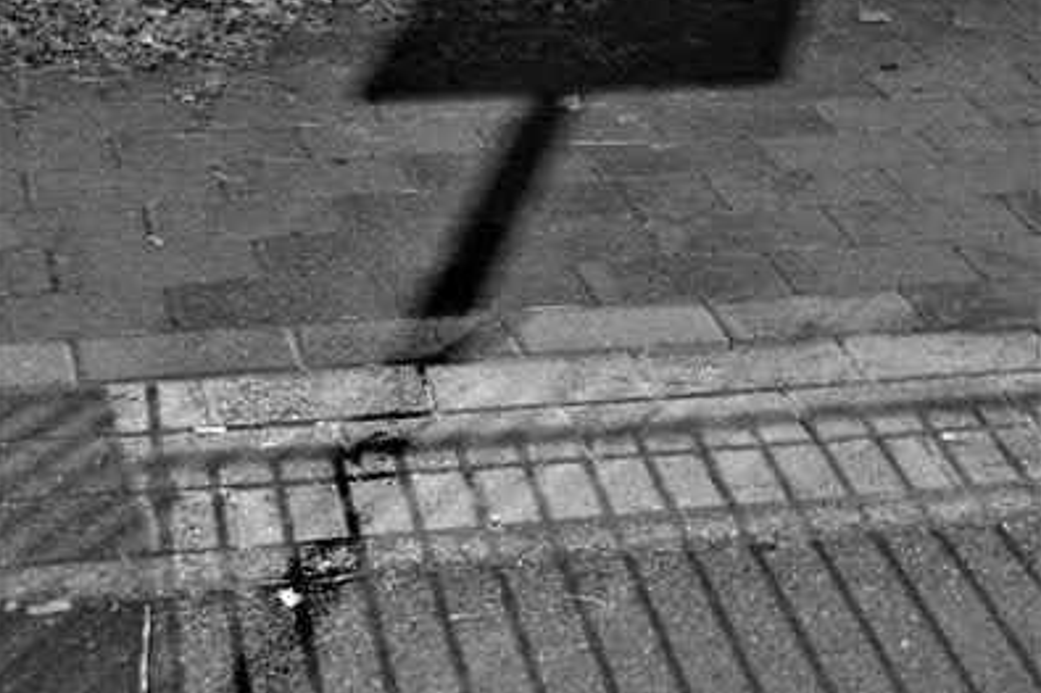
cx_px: 519
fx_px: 2370
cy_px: 53
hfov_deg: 24.8
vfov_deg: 16.4
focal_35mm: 82
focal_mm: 36
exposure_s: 1/3
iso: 3200
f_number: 5
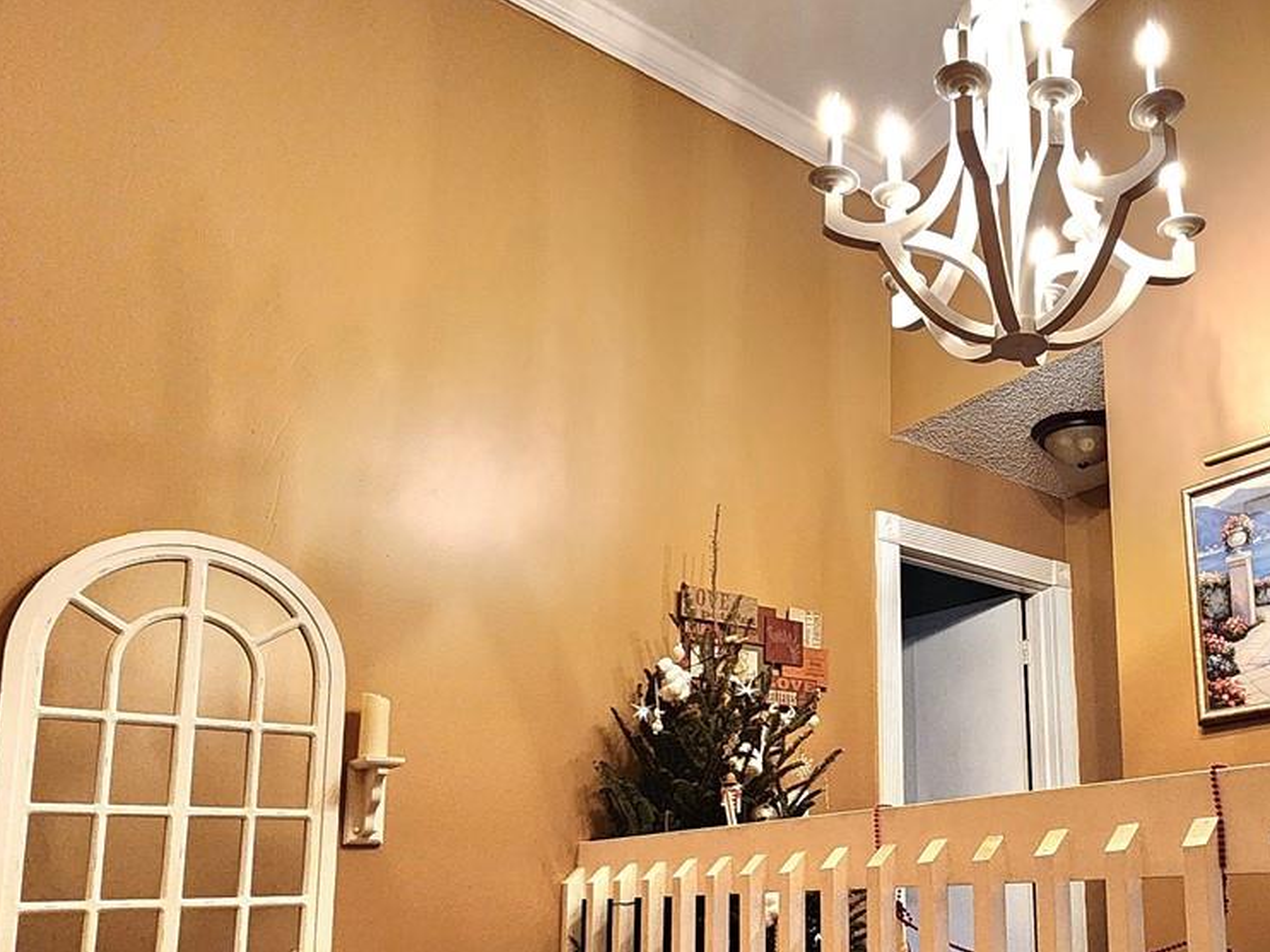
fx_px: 1027
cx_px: 974
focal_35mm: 28
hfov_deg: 59.5
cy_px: 694
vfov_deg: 48.2
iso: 400
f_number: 2.2
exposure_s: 1/60.2
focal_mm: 2.2
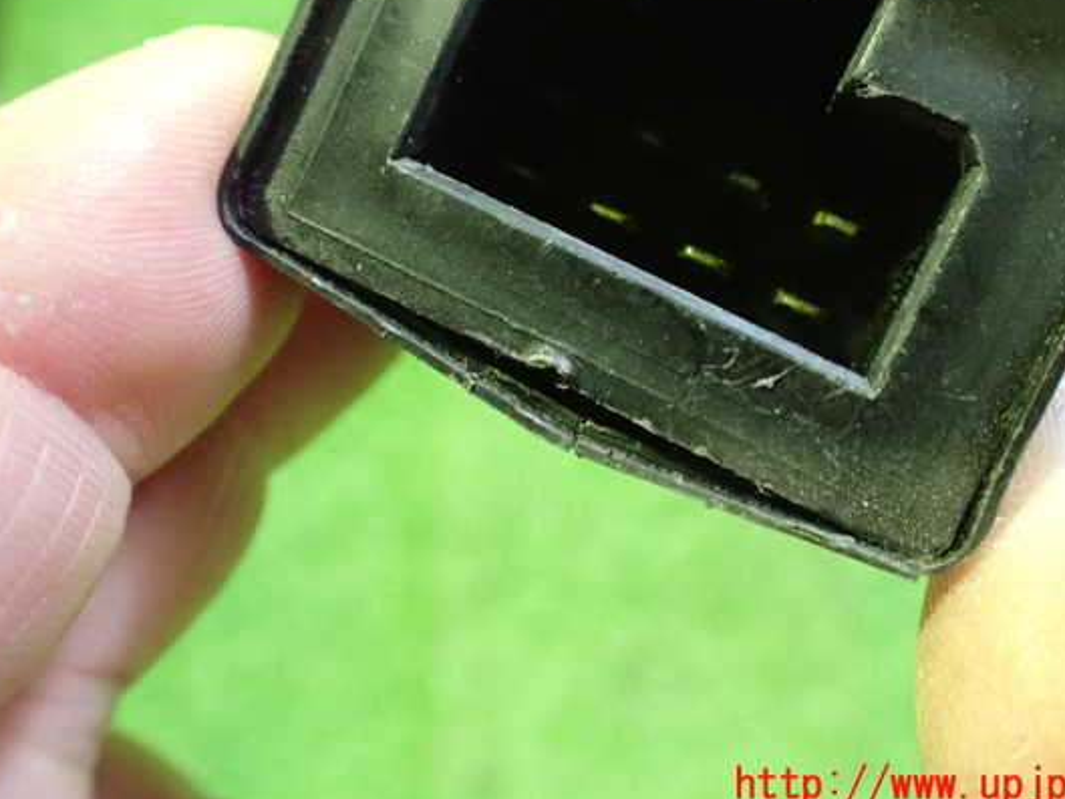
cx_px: 586
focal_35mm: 34
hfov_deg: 53.9
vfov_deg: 41.8
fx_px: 1046
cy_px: 358
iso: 1600
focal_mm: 5.4
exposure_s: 1/30
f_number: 2.3
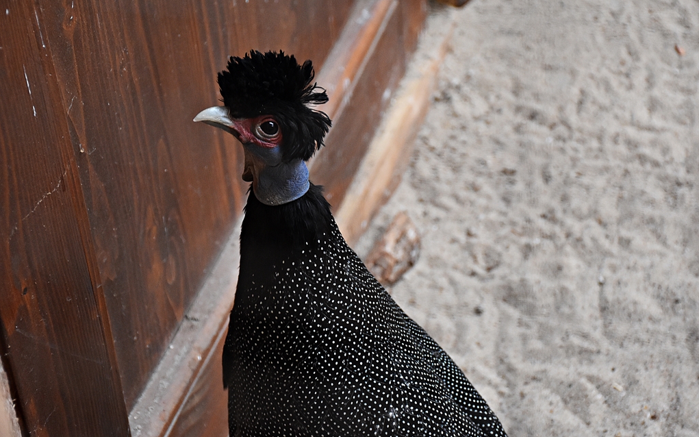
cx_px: 350
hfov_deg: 22.6
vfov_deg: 14.2
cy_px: 217
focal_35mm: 92
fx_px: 1753
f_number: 5
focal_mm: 60
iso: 2000
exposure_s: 1/125
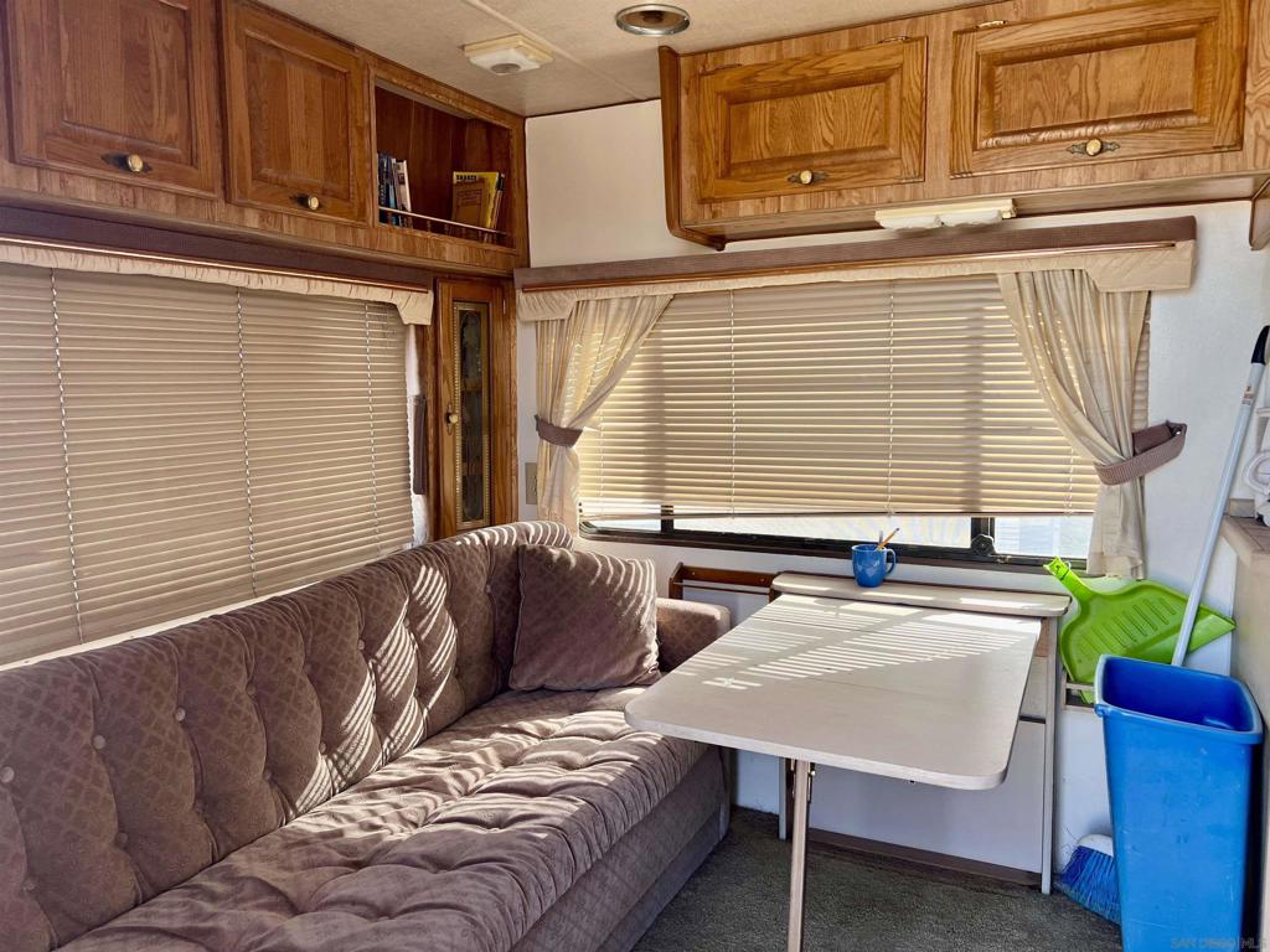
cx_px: 635
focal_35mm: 26
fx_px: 954
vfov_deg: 53.1
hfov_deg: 67.3
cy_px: 476
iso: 40
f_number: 1.5
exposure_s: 1/191
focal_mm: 5.7
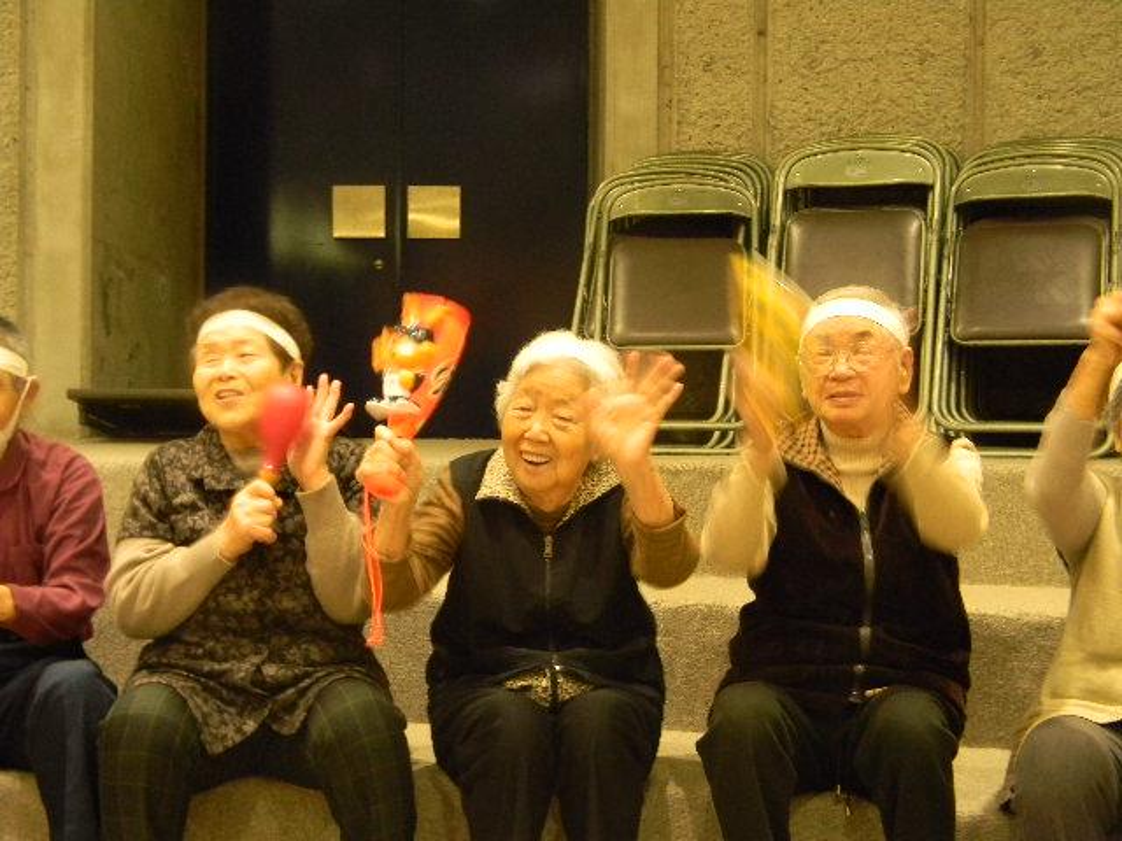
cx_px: 561
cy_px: 420
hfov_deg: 40.4
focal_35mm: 47
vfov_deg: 30.9
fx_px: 1523
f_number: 3.9
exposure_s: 1/10.5
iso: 400
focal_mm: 8.6
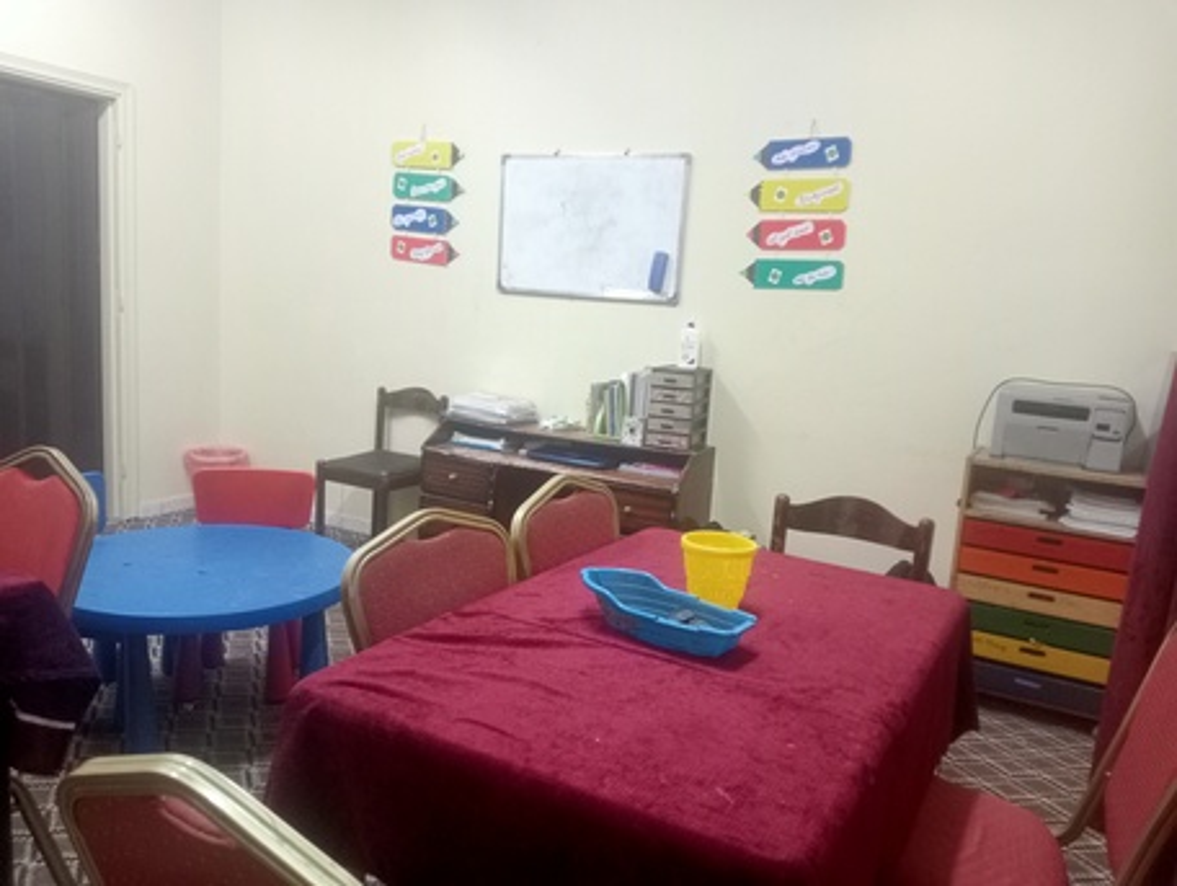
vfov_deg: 49.8
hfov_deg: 63.4
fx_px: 953
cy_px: 443
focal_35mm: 28
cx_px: 588
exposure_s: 1/33.3
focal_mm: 4.04
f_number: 1.8
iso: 1848
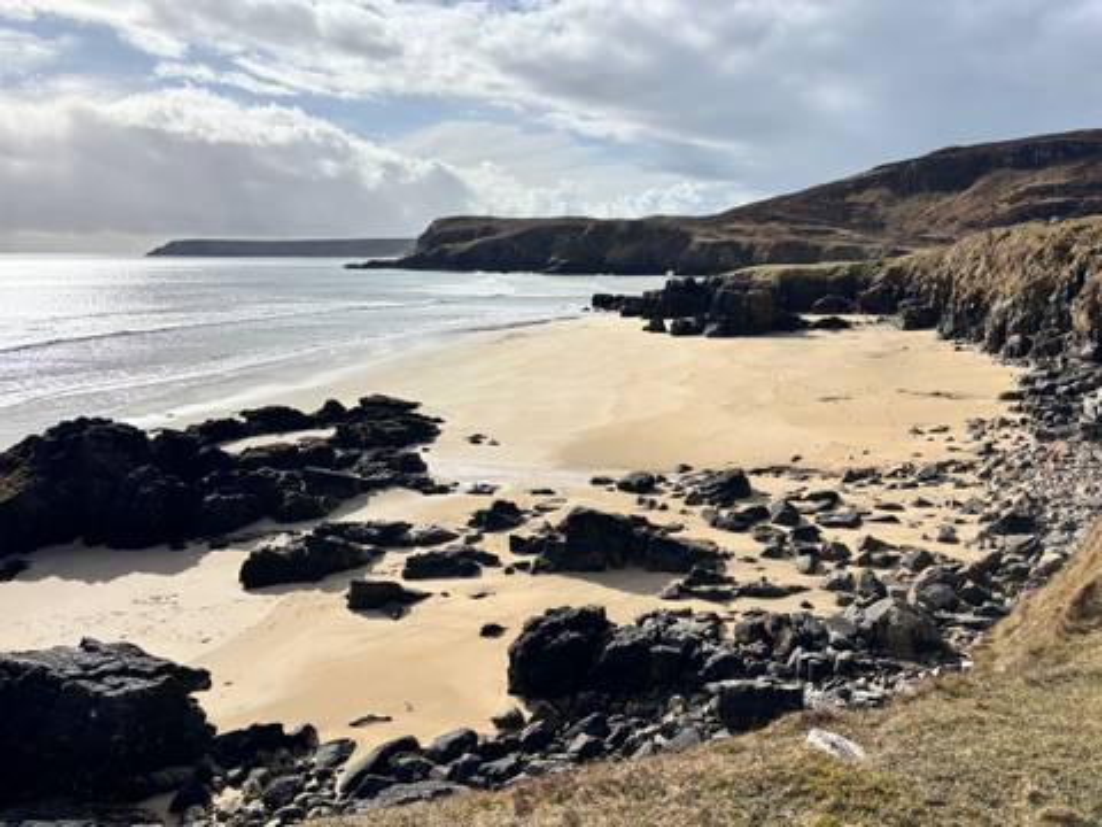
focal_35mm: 26
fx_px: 828
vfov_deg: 53.1
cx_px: 551
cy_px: 414
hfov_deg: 67.3
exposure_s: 1/8333
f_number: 1.6
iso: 50
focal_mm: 5.96
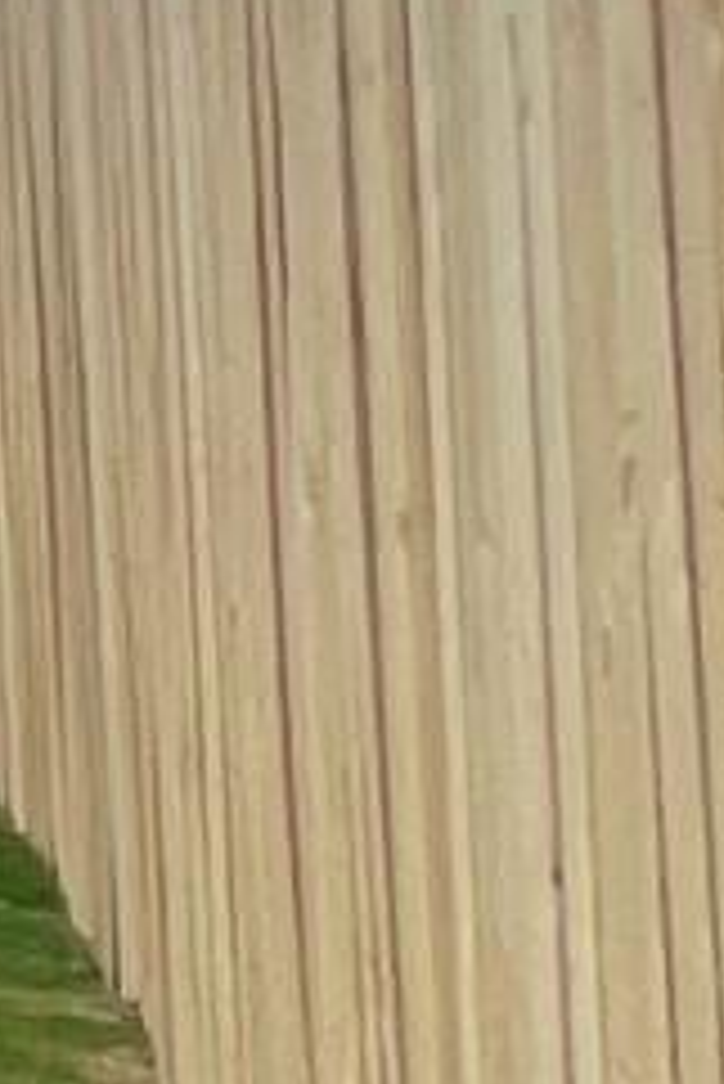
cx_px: -3849
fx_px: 3464
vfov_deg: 17.5
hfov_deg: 4.8
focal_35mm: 115
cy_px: 85
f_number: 1.8
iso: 32
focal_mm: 1.57
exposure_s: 1/968
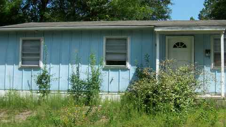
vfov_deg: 21.8
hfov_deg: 37.7
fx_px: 330
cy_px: 52
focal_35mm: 55
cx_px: 135
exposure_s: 1/250
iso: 80
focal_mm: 6.3
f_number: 7.1
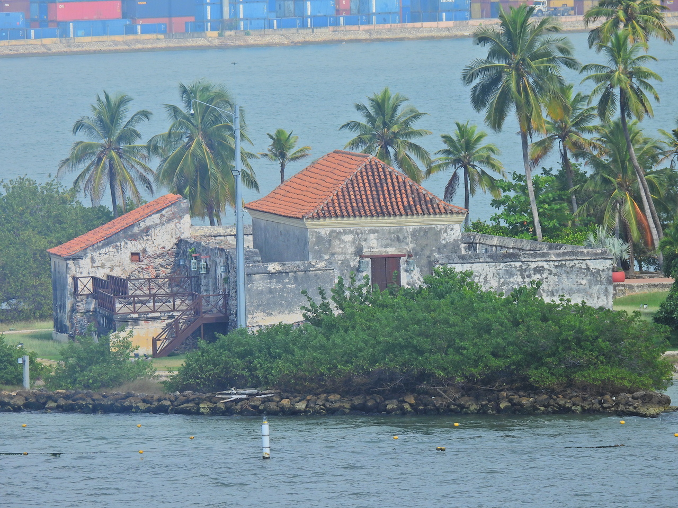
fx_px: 8814
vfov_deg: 3.3
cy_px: 254
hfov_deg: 4.4
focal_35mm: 450
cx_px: 339
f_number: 5
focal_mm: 80.3
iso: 100
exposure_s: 1/800
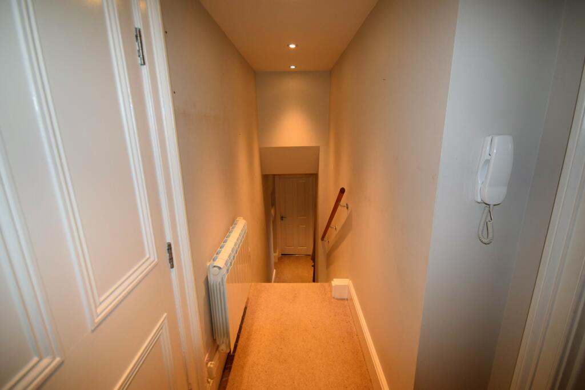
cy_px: 195
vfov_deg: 69.7
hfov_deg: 92.4
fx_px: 280
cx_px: 292
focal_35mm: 17
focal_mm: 11.5
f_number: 4.5
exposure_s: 1/80
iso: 800
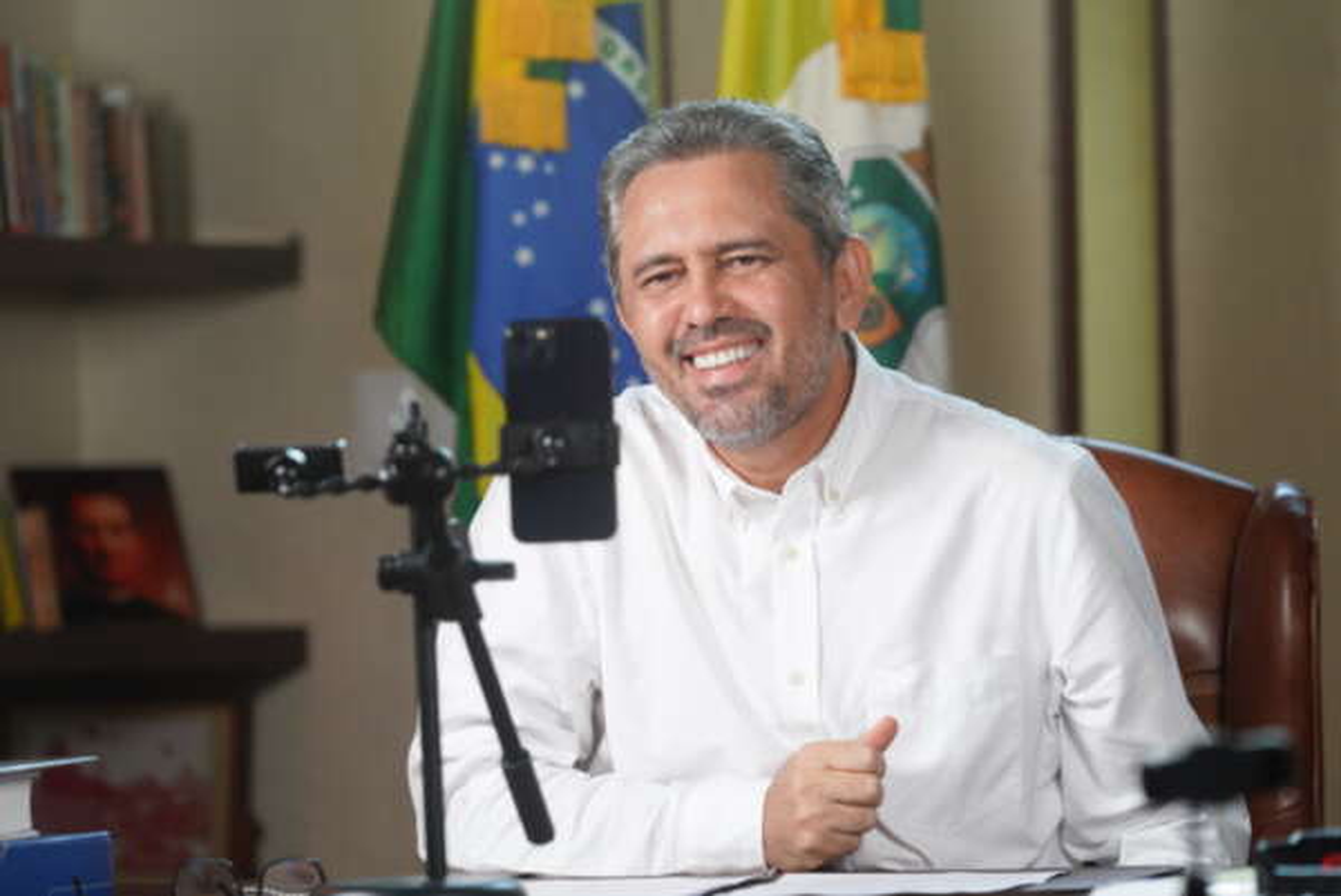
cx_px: 670
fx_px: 6374
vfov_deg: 8.0
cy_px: 448
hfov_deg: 12.0
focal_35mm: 171
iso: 2000
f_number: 4.5
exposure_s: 1/160
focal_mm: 171
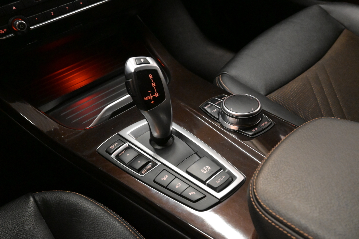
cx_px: 180
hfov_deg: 53.1
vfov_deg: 36.9
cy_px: 120
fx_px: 359
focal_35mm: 36
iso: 6400
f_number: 5.6
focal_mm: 24
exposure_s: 1/125
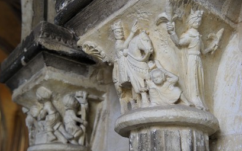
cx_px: 122
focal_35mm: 44
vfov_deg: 29.2
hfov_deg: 45.3
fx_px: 290
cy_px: 79
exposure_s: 1/60
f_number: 6.3
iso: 800
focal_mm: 42
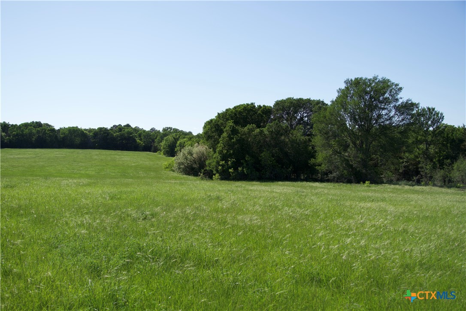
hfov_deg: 43.6
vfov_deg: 29.9
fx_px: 582
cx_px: 233
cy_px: 156
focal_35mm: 45
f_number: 5
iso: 100
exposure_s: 1/640
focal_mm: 30
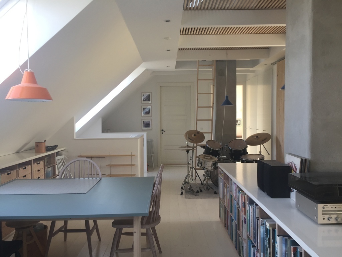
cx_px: 171
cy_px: 128
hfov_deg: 61.7
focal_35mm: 29
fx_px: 287
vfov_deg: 48.2
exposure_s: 1/50
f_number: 2.2
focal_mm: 4.15
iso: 32
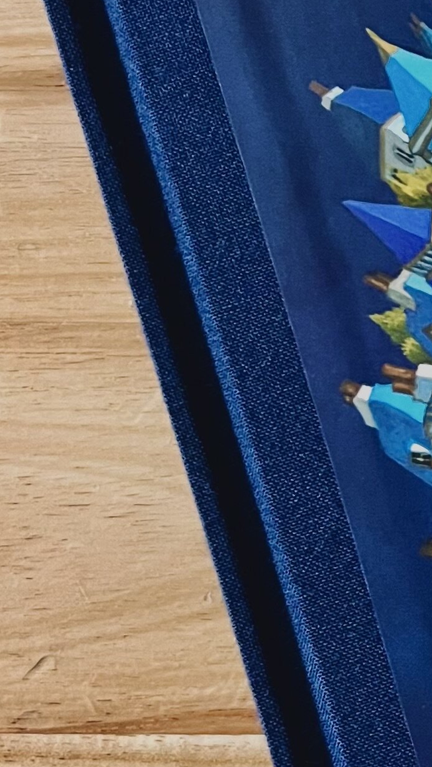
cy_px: 347
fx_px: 1893
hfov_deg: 12.2
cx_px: 714
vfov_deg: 22.9
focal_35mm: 93
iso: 500
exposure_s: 1/48
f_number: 1.5
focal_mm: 5.7
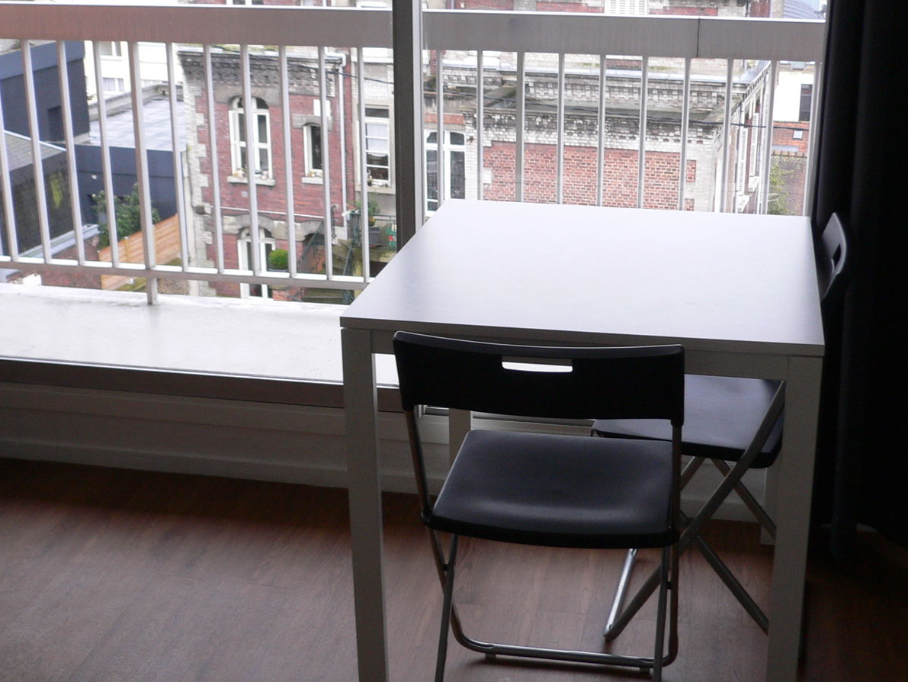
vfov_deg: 30.9
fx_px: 1233
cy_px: 302
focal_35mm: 47
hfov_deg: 40.4
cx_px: 486
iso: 100
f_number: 2.8
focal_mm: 5.8
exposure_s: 1/30
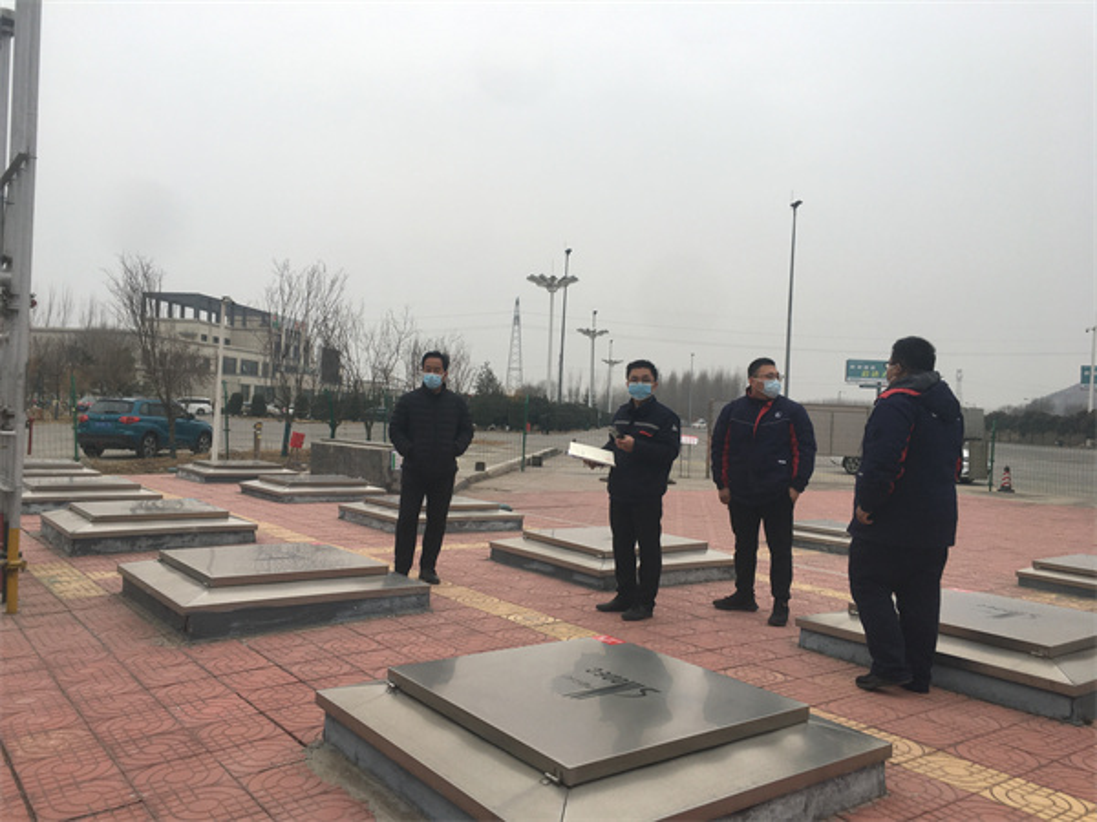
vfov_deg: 48.2
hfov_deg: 61.7
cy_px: 411
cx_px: 548
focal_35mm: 29
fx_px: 919
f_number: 2.2
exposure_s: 1/329
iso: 25
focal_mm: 4.15
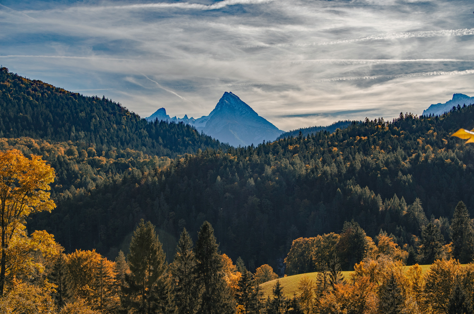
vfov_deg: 25.6
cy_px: 157
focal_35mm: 52
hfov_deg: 37.9
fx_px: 690
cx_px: 237
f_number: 10
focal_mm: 35
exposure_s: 1/400
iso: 125
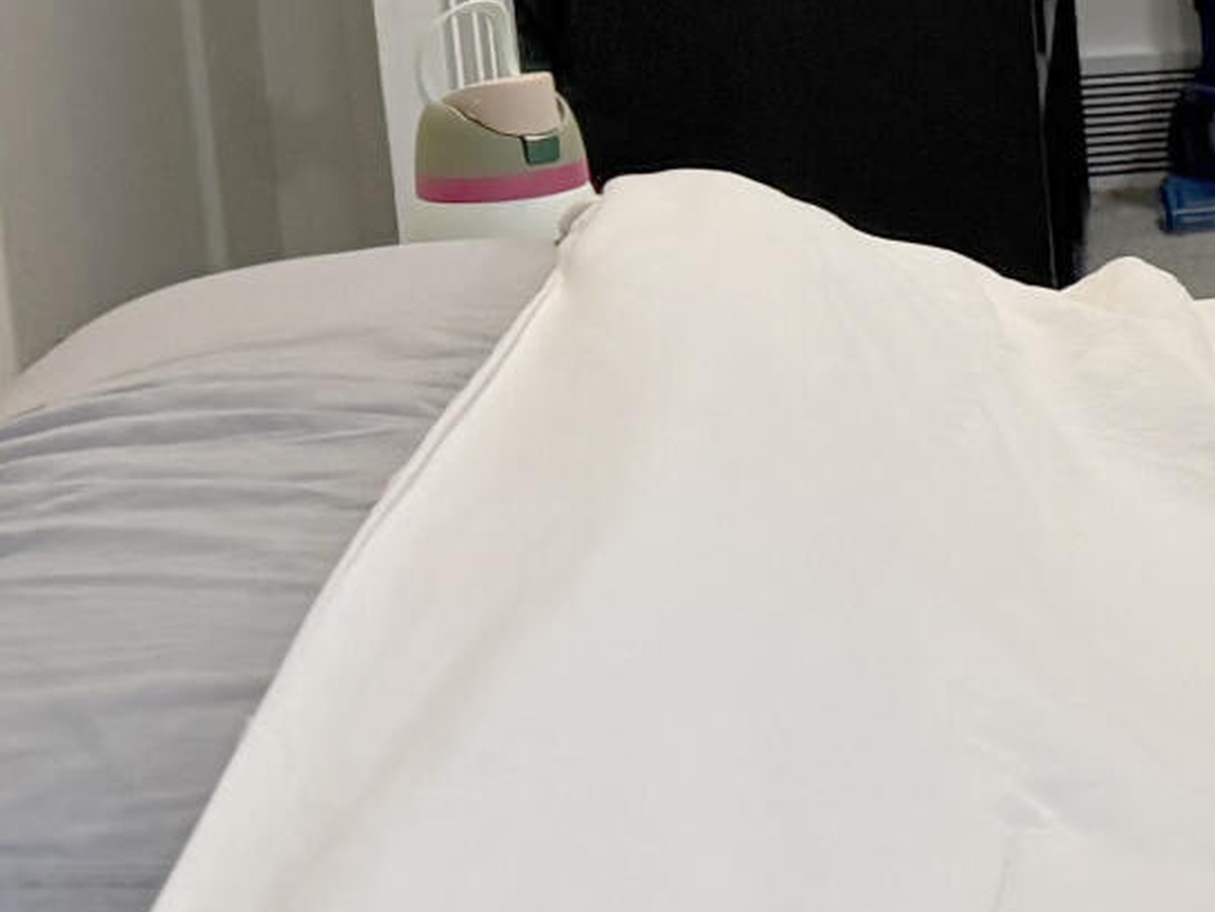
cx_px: 3326
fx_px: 4634
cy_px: -27
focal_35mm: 132
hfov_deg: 11.2
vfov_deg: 11.1
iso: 200
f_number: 1.78
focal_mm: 6.76
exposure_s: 1/120
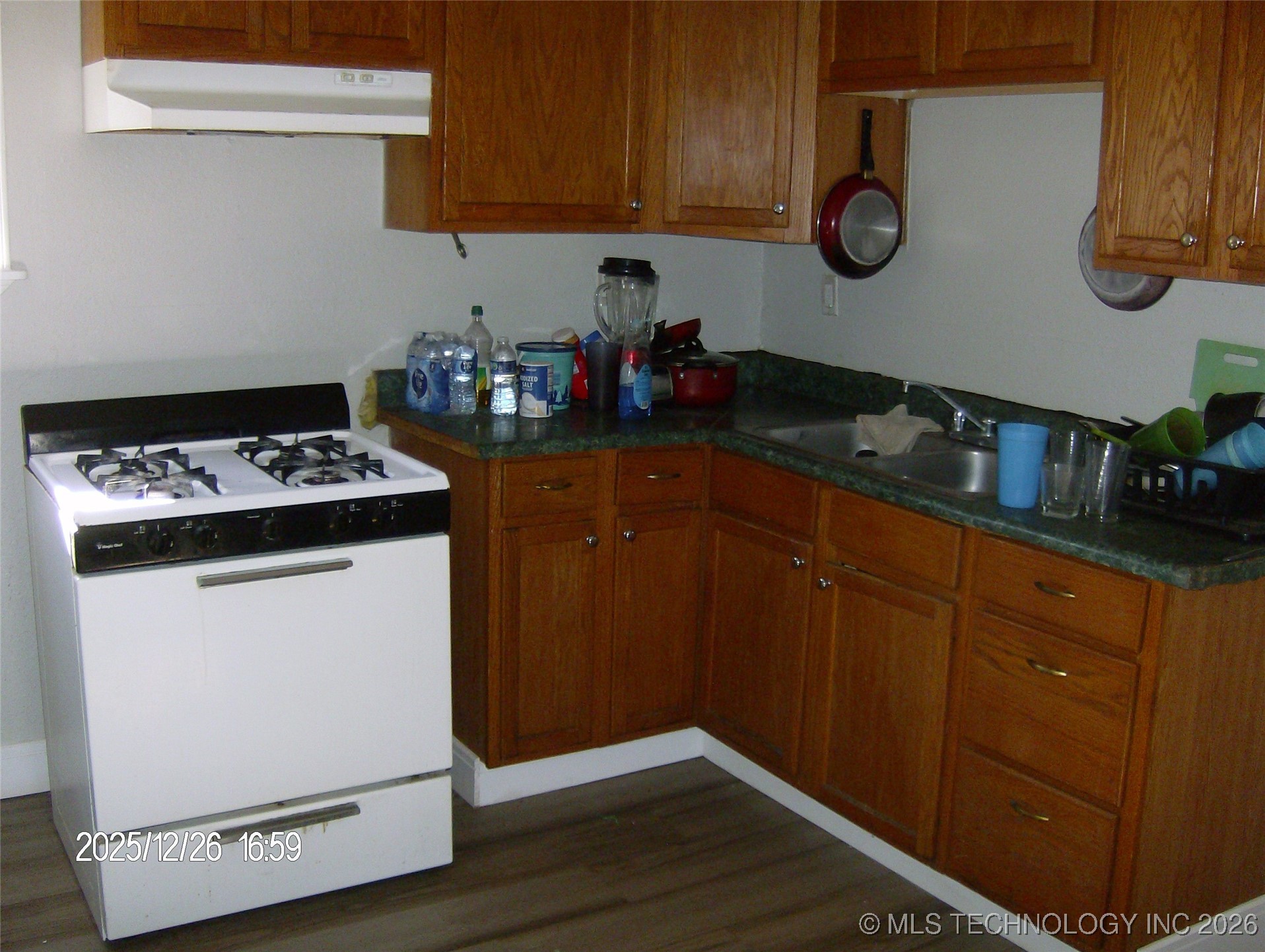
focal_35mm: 36
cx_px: 632
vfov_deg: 39.7
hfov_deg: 51.3
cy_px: 476
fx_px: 1317
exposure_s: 1/60
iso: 200
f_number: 2.8
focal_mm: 6
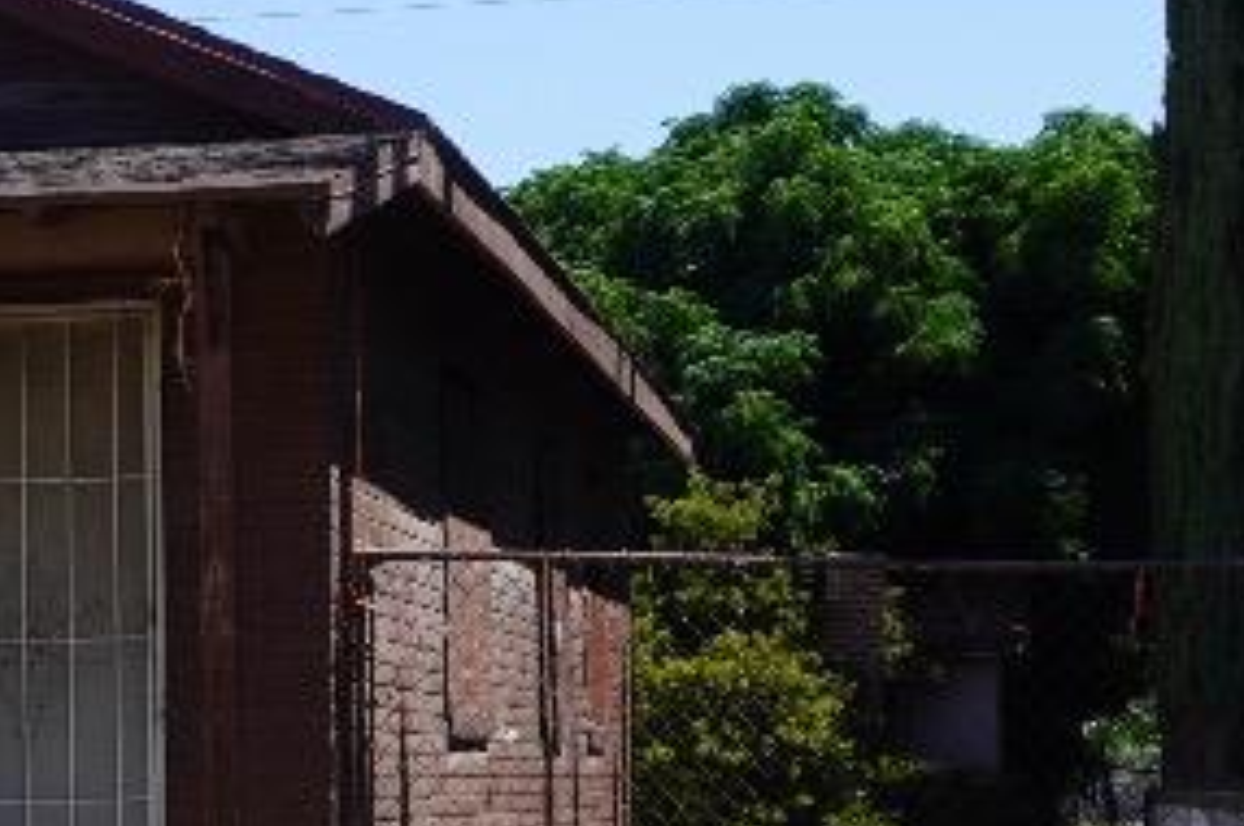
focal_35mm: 126
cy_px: 722
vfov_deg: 10.8
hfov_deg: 15.7
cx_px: -196
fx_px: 4349
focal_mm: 16
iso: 100
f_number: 5
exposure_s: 1/640
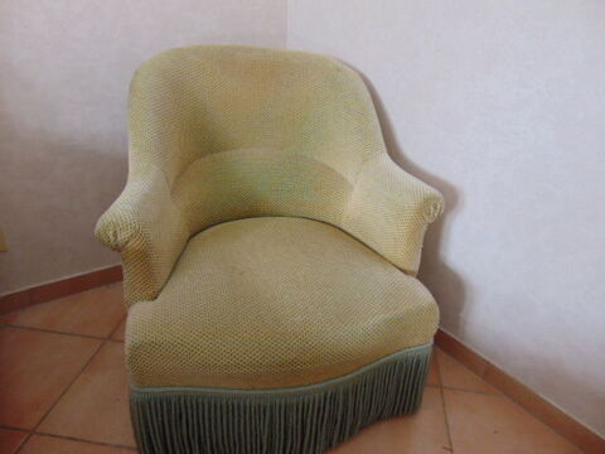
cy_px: 227
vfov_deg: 54.9
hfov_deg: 69.4
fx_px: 437
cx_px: 302
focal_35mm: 25
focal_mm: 4.5
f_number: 3
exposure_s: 1/30
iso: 160
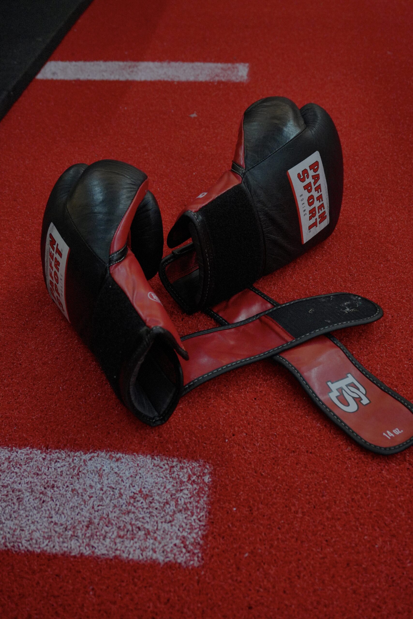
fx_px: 645
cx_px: 206
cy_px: 310
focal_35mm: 38
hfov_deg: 35.5
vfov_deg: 51.3
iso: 2000
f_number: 5
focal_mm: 25
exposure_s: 1/80
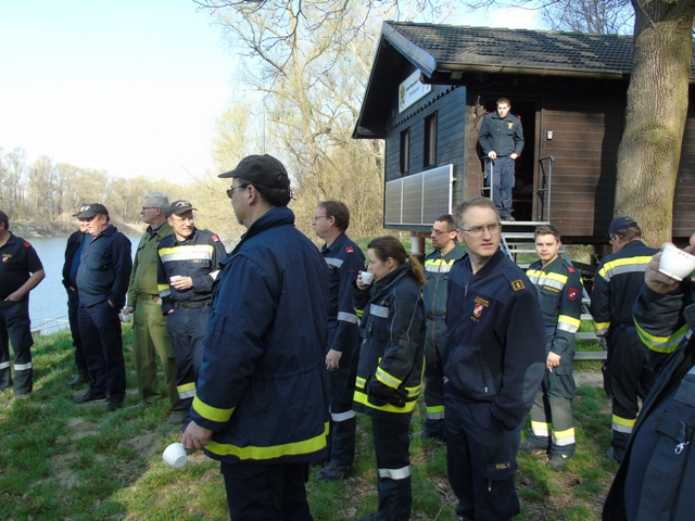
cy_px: 260
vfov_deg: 48.2
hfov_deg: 61.7
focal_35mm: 29
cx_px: 348
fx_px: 582
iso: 80
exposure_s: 1/200
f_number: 3.6
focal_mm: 5.2
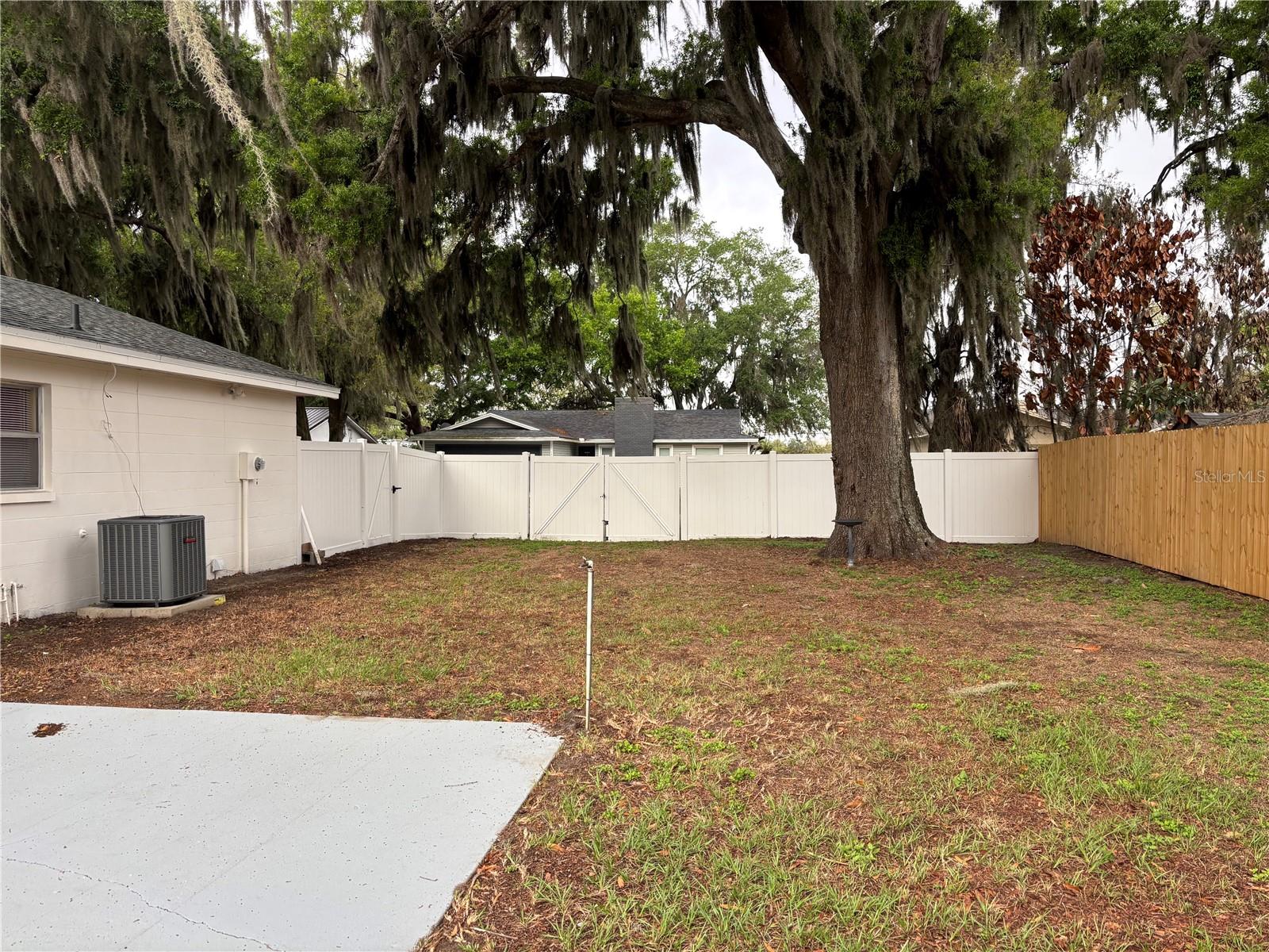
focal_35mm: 26
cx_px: 634
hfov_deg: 67.3
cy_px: 476
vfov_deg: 53.1
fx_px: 953
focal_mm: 5.96
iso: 50
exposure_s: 1/458
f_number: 1.6
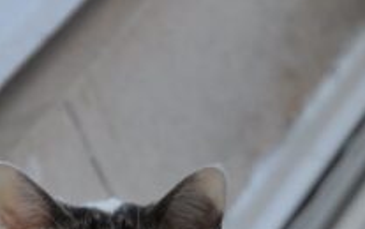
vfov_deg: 2.1
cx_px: 111
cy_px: 270
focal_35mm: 619
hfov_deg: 3.4
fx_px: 6165
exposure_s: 1/125
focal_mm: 105
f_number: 5.6
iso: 280
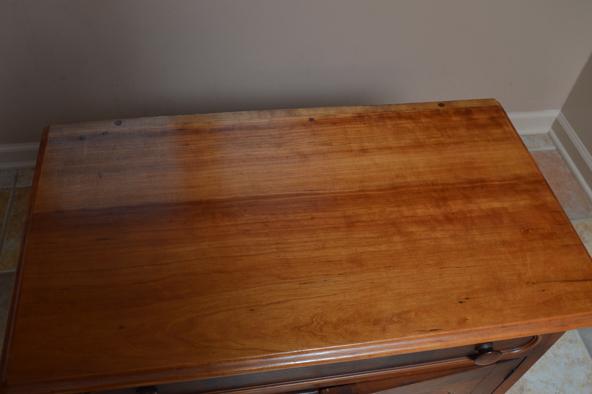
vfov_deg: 39.9
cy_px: 197
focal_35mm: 33
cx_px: 296
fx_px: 542
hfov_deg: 57.3
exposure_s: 1/100
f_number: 6.3
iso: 200
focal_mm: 22
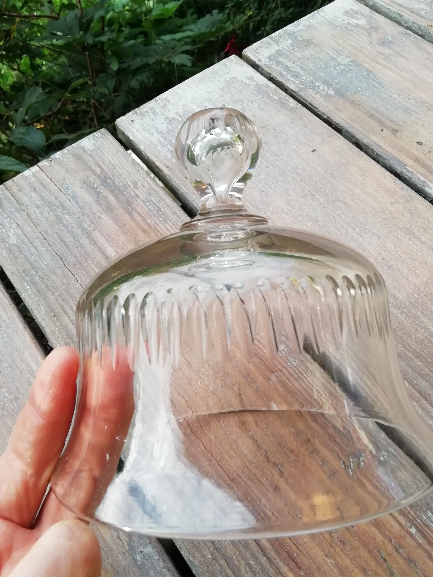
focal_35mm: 29
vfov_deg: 61.7
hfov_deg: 48.2
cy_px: 288
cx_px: 216
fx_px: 484
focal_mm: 3.21
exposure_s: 1/115
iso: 50
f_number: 2.2
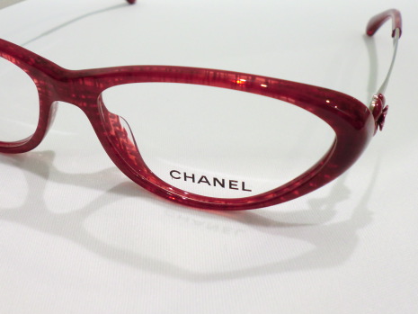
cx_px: 151
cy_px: 122
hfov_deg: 42.5
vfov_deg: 32.8
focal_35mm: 44
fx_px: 531
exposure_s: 1/60
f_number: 3.5
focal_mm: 5.8
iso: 125
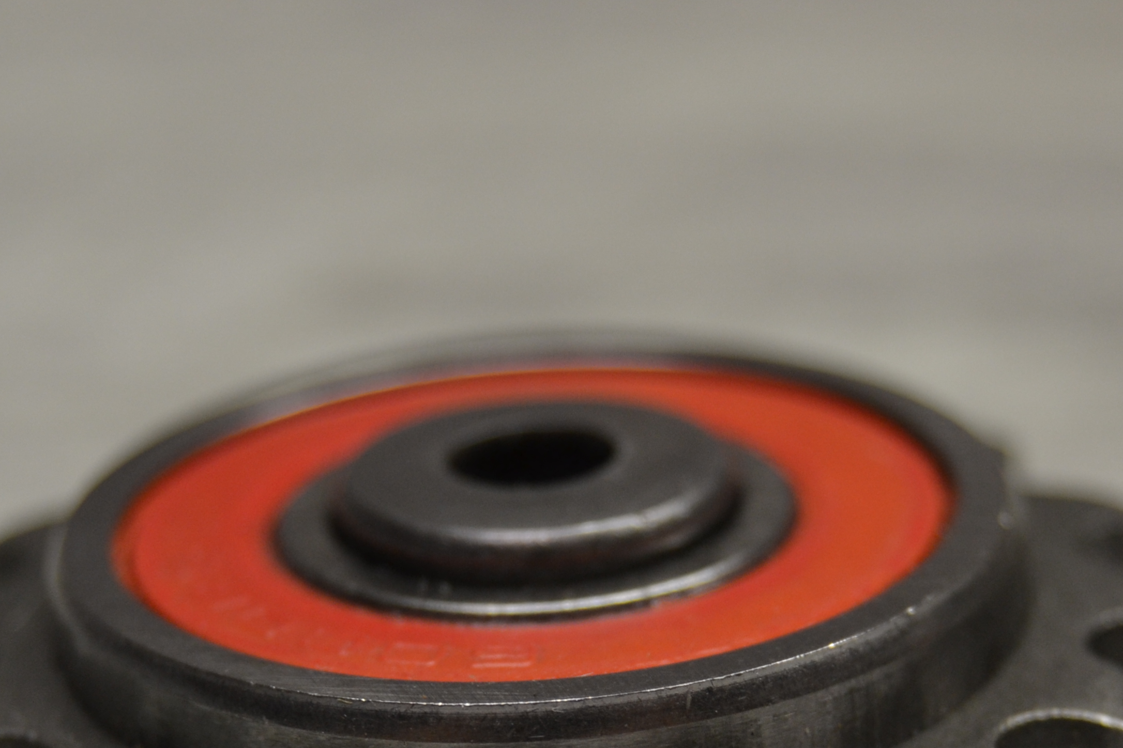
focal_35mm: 175
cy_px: 792
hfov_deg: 11.7
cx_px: 696
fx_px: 5461
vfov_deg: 7.8
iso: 400
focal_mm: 55
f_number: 5.6
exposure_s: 1/60
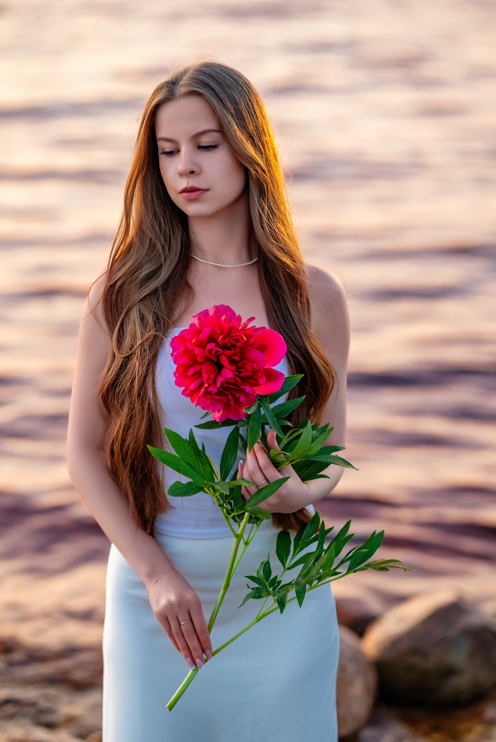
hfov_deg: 13.1
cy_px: 371
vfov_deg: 19.4
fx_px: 2167
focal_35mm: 105
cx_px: 248
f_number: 2.8
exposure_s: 1/200
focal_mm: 105
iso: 800
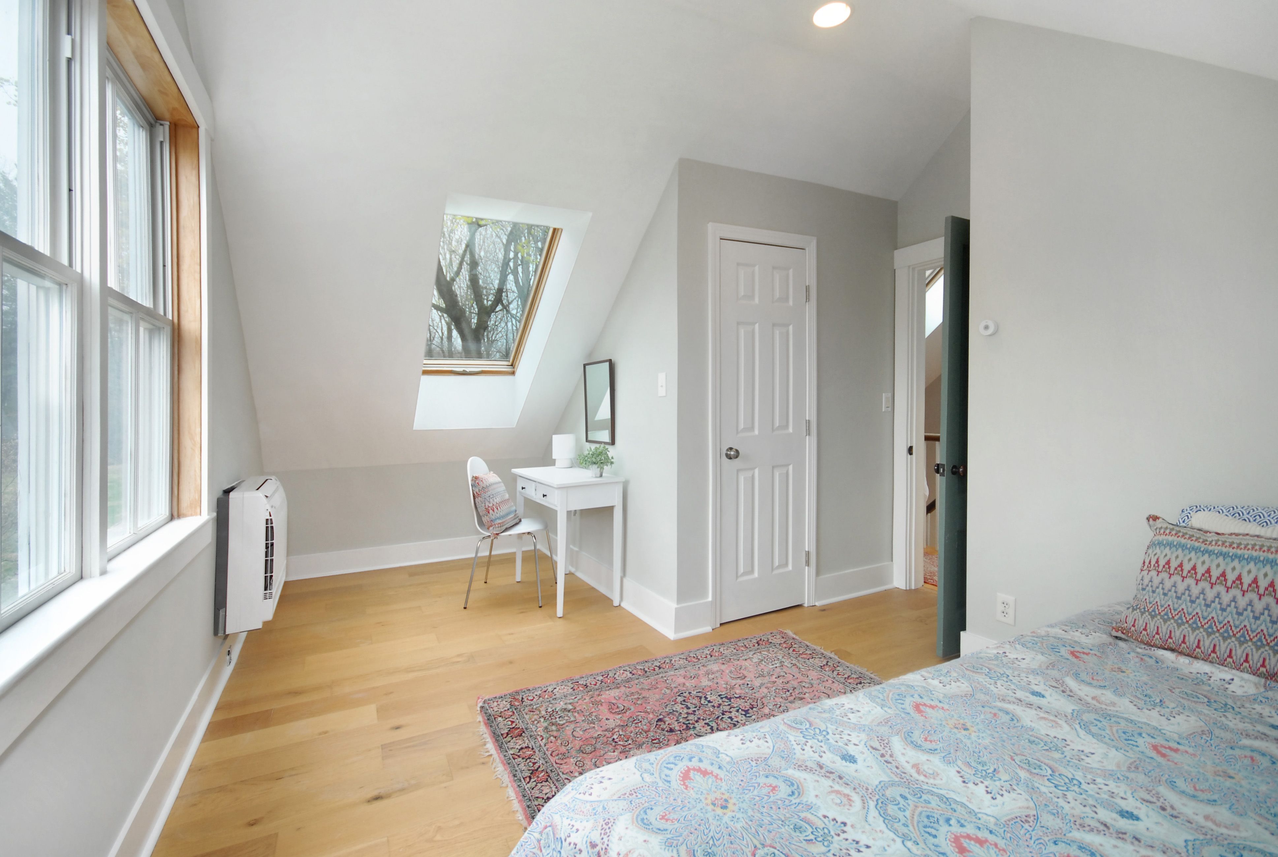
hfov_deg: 100.3
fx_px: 534
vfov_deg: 77.6
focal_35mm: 15
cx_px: 639
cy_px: 428
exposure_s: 1/40
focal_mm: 10
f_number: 5.6
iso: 400
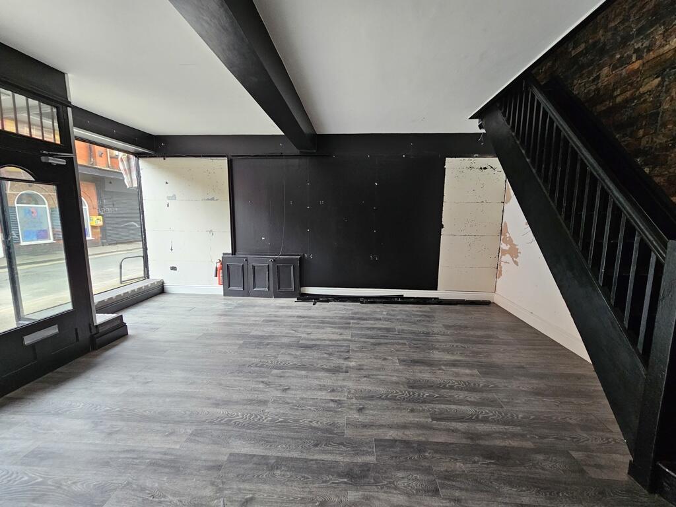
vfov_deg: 89.9
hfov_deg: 106.2
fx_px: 254
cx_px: 338
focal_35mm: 13
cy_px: 254
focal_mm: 2.2
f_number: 2.2
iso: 160
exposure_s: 1/71
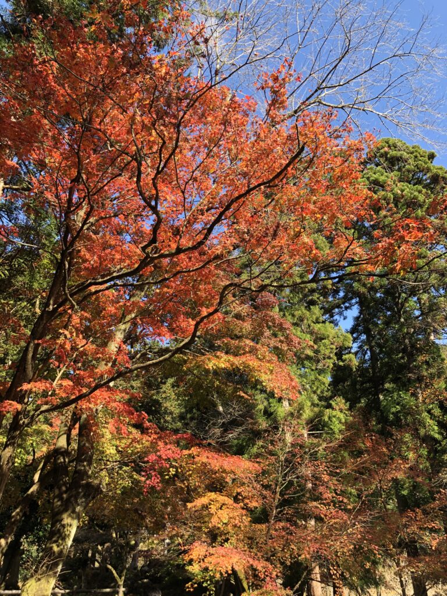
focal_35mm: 28
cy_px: 298
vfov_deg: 63.4
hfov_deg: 49.7
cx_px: 224
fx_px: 482
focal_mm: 4
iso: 20
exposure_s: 1/365
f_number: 1.8
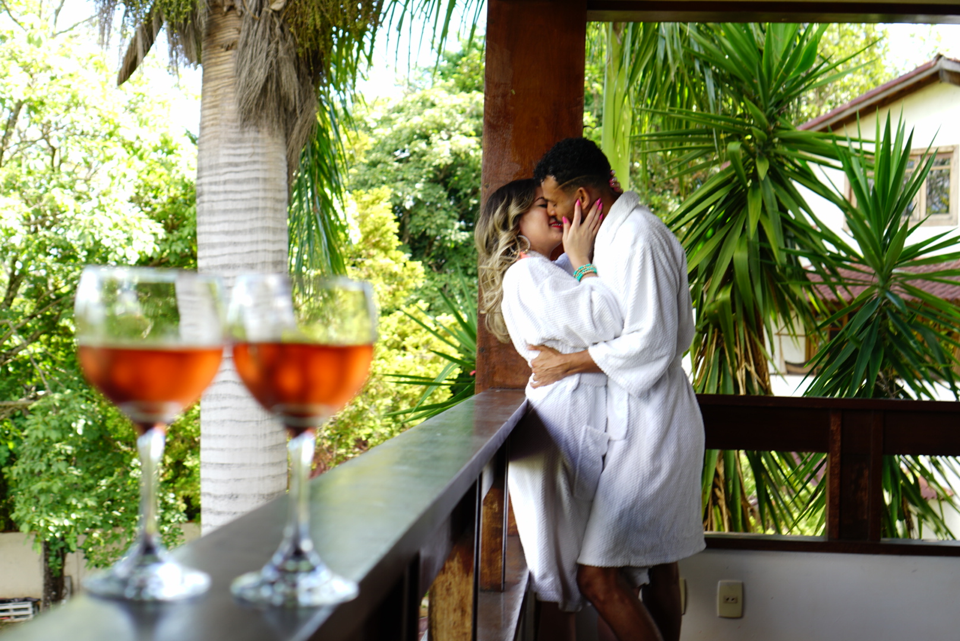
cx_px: 480
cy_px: 320
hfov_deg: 38.2
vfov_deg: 26.0
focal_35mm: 52
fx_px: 1388
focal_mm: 35
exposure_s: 1/50
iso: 64
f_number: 4
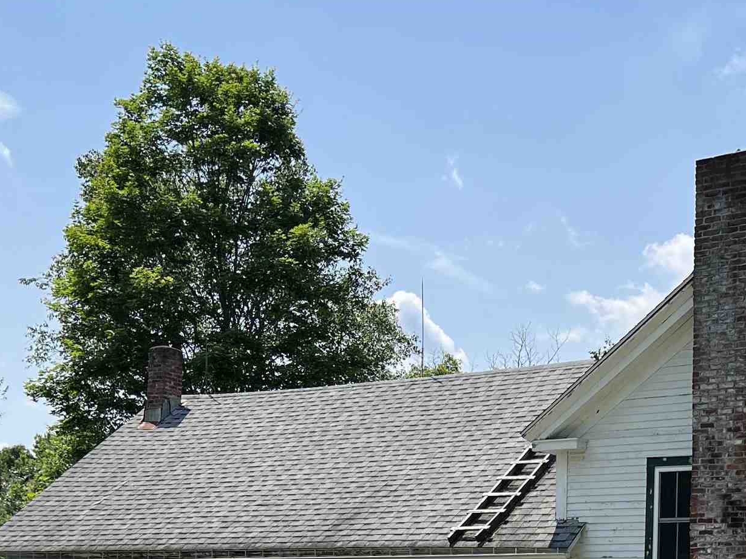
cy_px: 614
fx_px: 1401
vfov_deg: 21.4
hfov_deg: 29.5
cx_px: 532
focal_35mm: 65
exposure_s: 1/3831
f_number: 1.5
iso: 50
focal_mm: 5.7
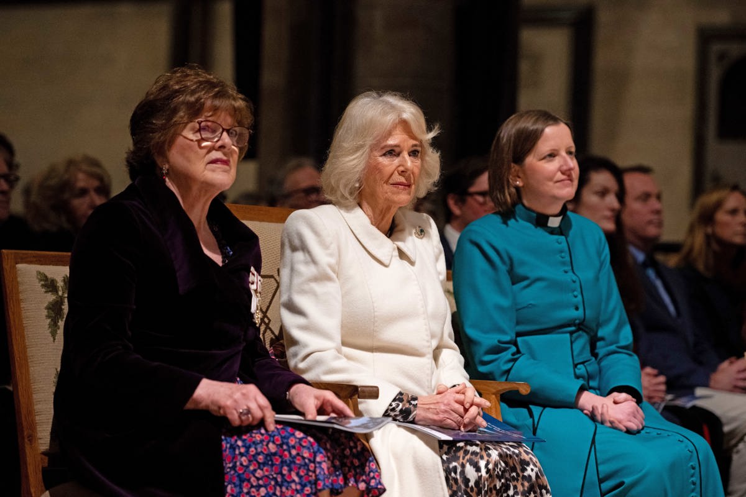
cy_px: 248
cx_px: 373
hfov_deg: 15.8
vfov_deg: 10.5
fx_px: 2694
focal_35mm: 130
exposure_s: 1/200
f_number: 2.8
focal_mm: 130
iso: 4000
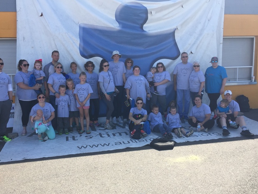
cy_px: 109
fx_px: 246
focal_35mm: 33
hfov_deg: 55.3
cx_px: 125
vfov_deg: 42.9
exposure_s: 1/807
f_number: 2.2
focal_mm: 4.15
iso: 32
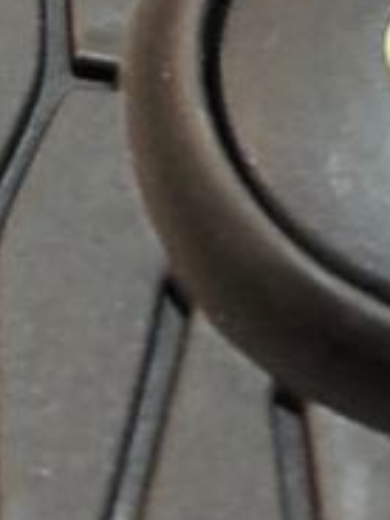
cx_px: 88
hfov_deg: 11.4
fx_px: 1953
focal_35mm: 130
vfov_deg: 14.0
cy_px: -324
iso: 100
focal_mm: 3.99
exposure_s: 1/5
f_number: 1.8
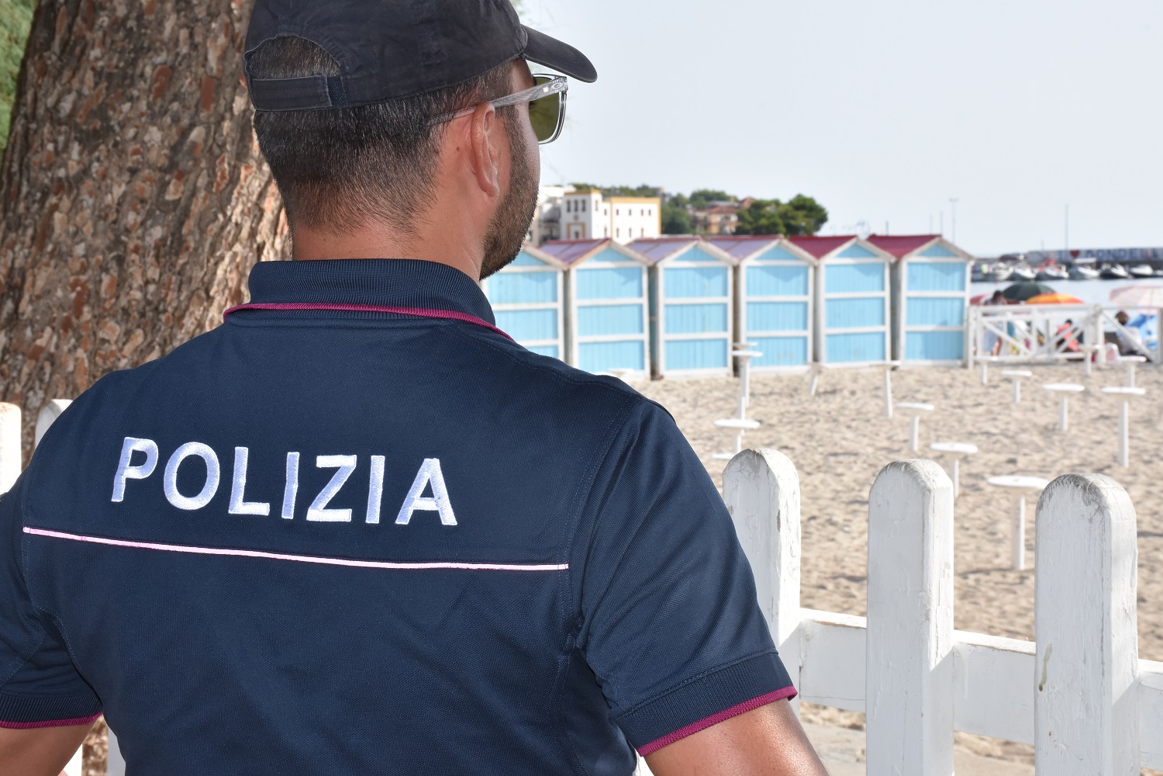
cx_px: 582
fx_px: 2423
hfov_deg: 27.0
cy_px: 388
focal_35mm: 75
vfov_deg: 18.2
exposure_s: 1/250
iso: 640
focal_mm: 50
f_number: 19
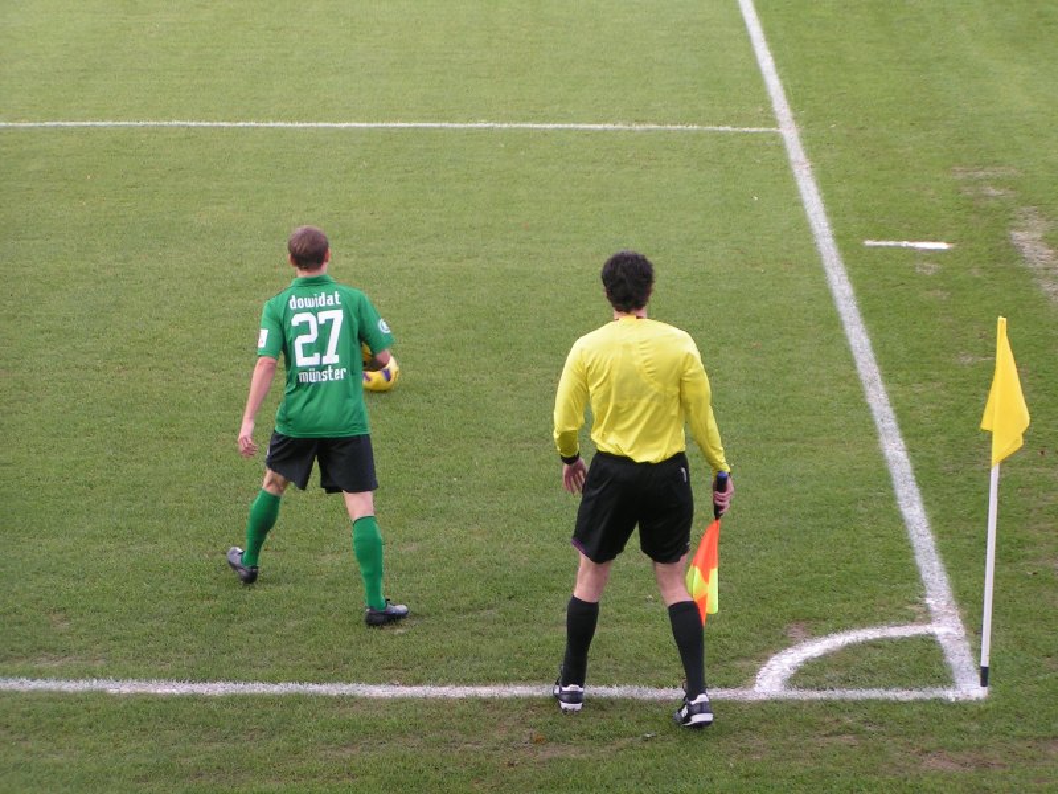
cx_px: 529
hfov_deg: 15.8
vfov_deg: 11.9
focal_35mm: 125
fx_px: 3820
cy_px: 397
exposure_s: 1/125
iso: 80
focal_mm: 19.1
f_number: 3.5
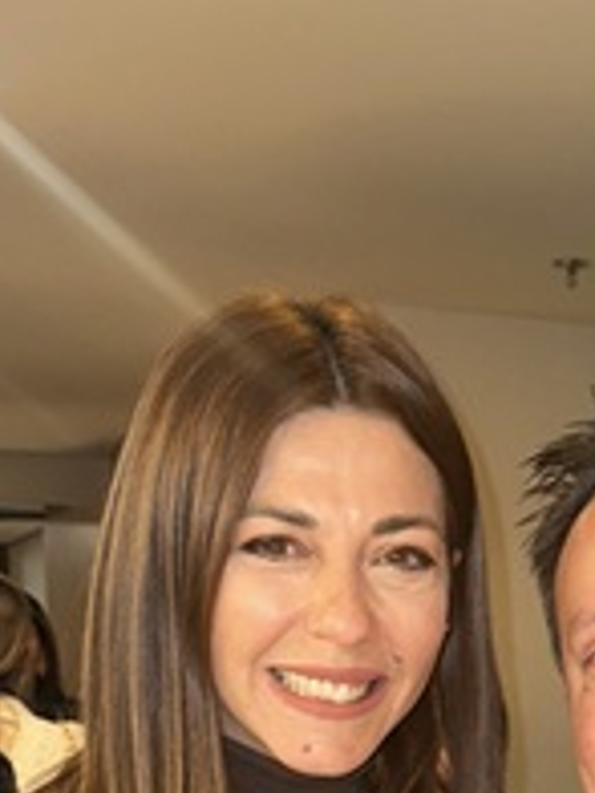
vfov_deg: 23.7
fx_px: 1696
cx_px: 492
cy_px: 987
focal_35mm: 74
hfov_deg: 19.7
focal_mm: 6.86
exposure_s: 1/20
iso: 80
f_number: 1.78
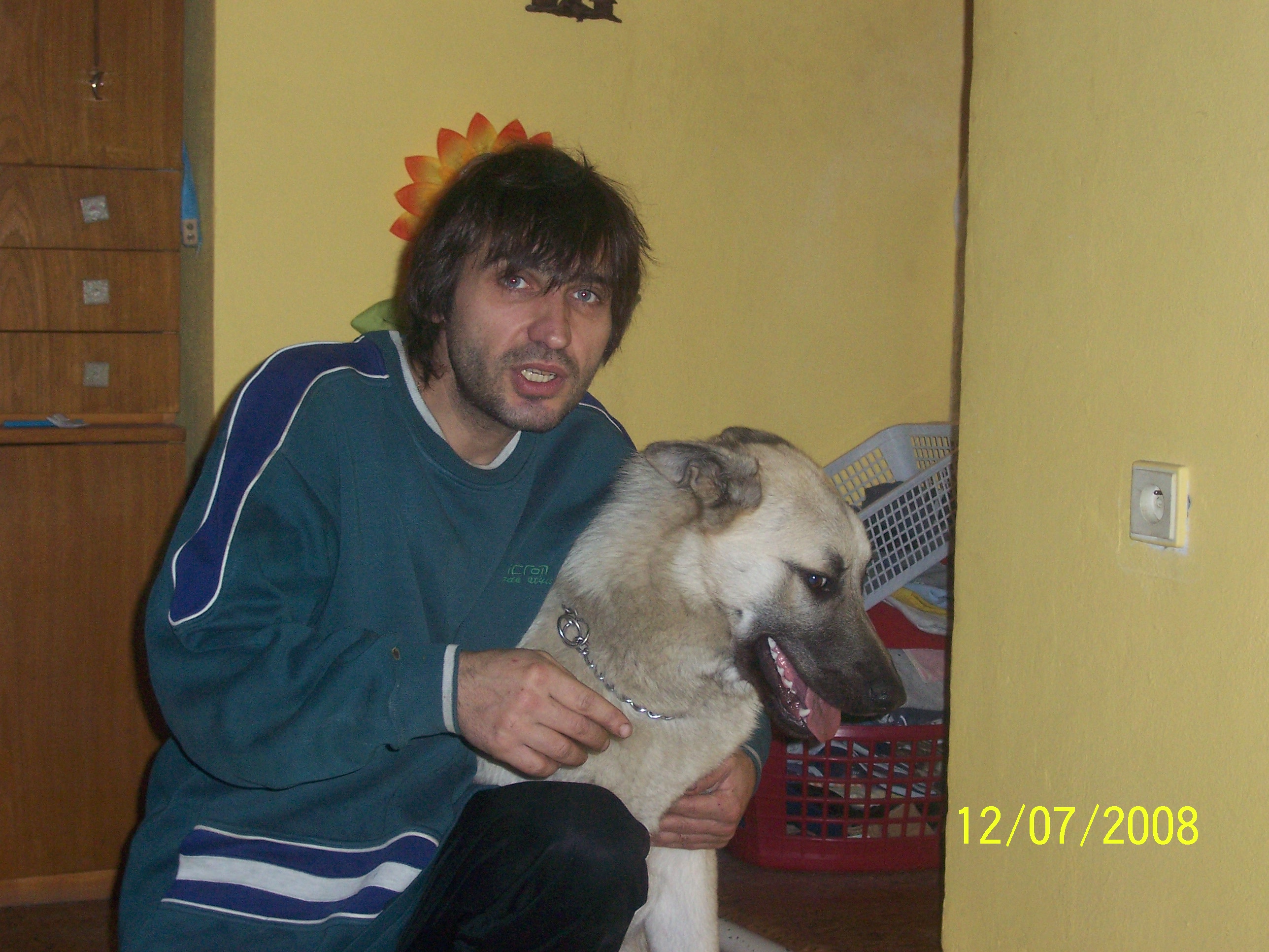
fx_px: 2566
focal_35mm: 70
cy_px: 476
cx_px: 634
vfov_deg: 21.0
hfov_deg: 27.8
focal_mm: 12
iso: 160
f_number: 3.8
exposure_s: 1/100
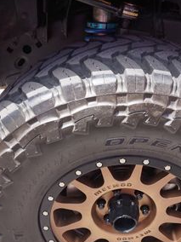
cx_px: 102
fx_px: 363
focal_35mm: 52
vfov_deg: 36.5
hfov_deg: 28.0
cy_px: 156
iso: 100
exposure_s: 1/80
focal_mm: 16
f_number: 6.3
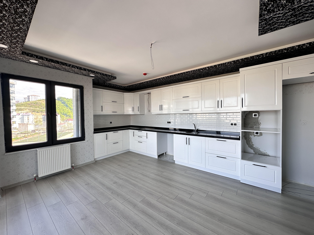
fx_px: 127
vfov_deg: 85.7
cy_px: 118
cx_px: 157
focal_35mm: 14
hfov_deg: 102.1
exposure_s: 1/120
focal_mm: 2.22
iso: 40
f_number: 2.2
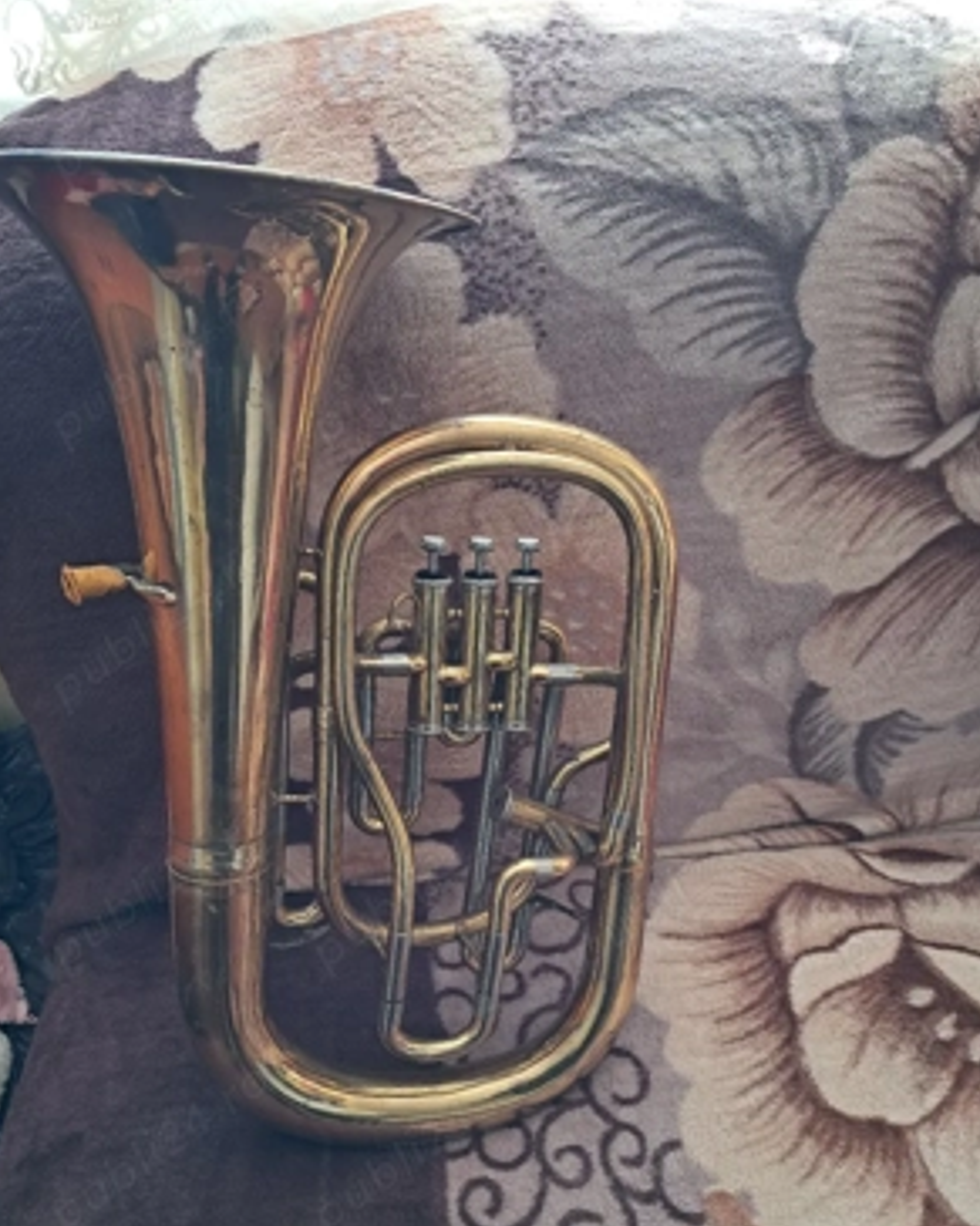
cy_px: 664
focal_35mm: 29
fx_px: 1052
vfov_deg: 60.4
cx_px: 488
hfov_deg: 50.0
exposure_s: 1/50
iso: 64
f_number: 1.8
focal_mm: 4
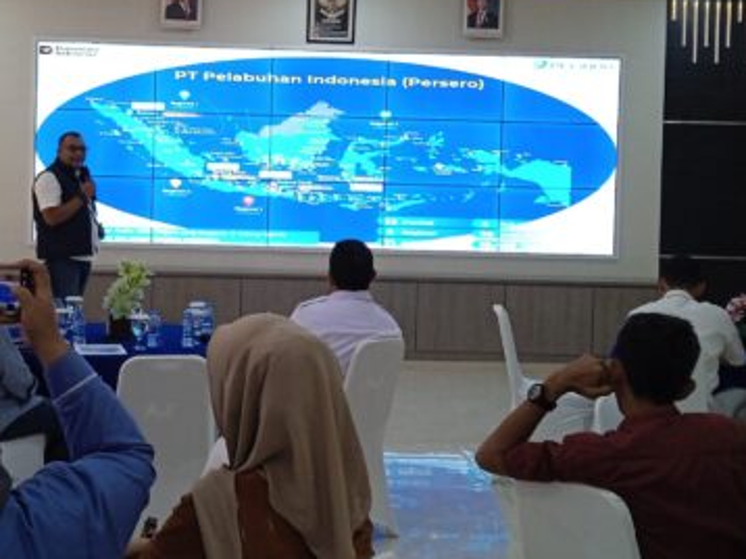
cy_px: 194
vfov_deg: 27.9
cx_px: 258
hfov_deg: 36.5
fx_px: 1120
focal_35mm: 52
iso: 194
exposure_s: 1/25
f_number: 2.2
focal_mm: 3.43
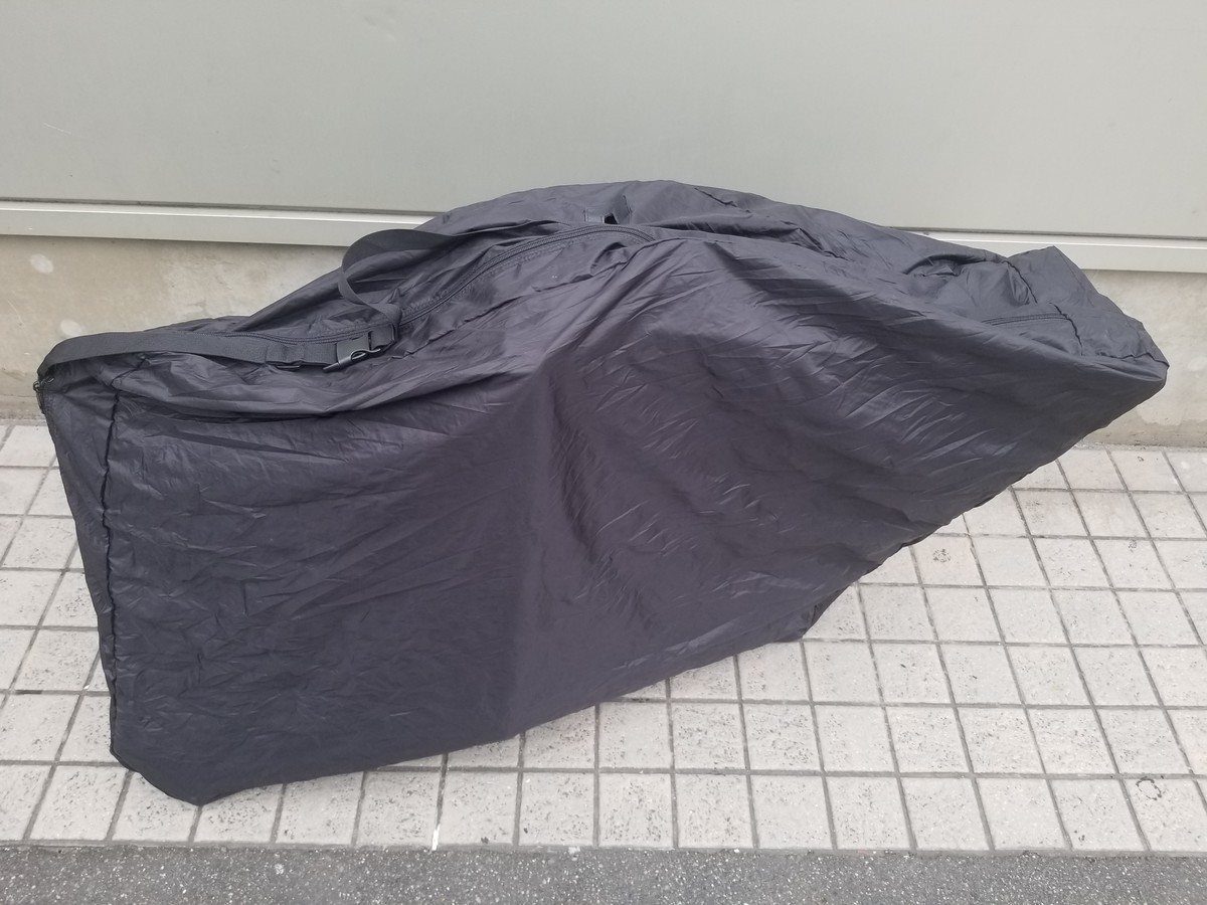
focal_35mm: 26
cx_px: 604
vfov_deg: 53.1
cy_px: 452
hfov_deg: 67.3
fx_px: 907
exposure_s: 1/50
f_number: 1.7
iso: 80
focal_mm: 4.3
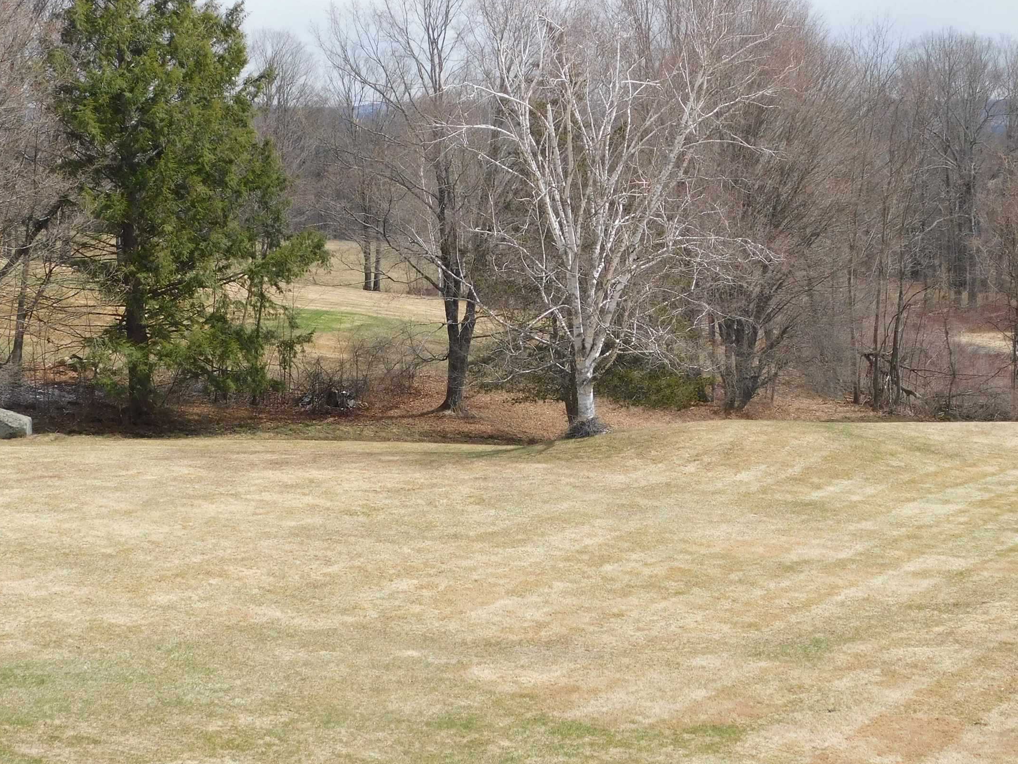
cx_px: 552
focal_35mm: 85
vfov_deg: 17.4
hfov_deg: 23.0
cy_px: 316
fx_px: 2500
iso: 125
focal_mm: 10.4
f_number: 4
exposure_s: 1/640
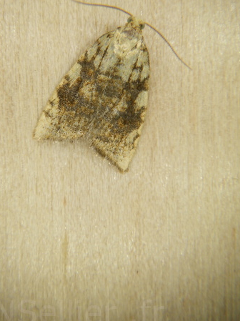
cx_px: 98
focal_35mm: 45
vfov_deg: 41.8
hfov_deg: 32.1
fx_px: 417
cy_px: 122
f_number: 4.6
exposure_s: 1/1500
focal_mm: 6.1
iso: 125
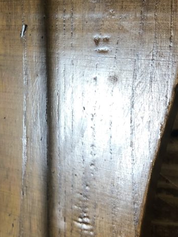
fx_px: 425
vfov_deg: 31.0
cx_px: 38
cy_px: 85
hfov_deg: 23.4
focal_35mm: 62
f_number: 1.8
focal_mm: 4
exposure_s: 1/17
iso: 50
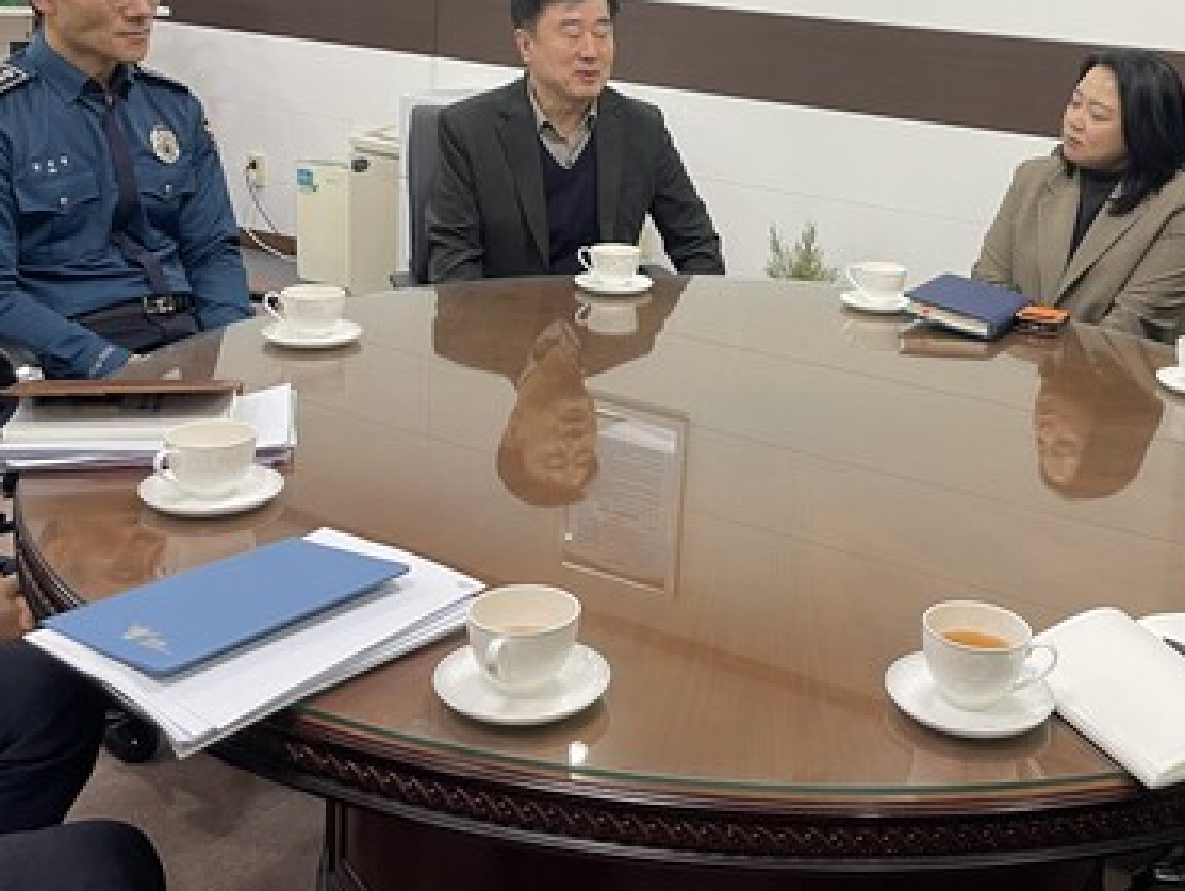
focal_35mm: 42
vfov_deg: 34.0
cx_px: 779
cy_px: 275
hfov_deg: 44.2
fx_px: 1439
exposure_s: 1/60
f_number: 1.6
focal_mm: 4.2
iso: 80
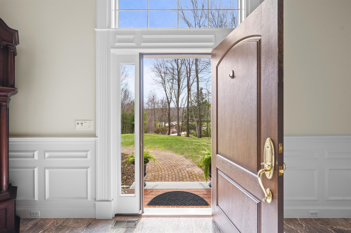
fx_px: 146
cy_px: 116
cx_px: 176
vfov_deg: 77.2
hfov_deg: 100.4
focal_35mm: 15
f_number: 7.1
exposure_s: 1/10
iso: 250
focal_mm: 15
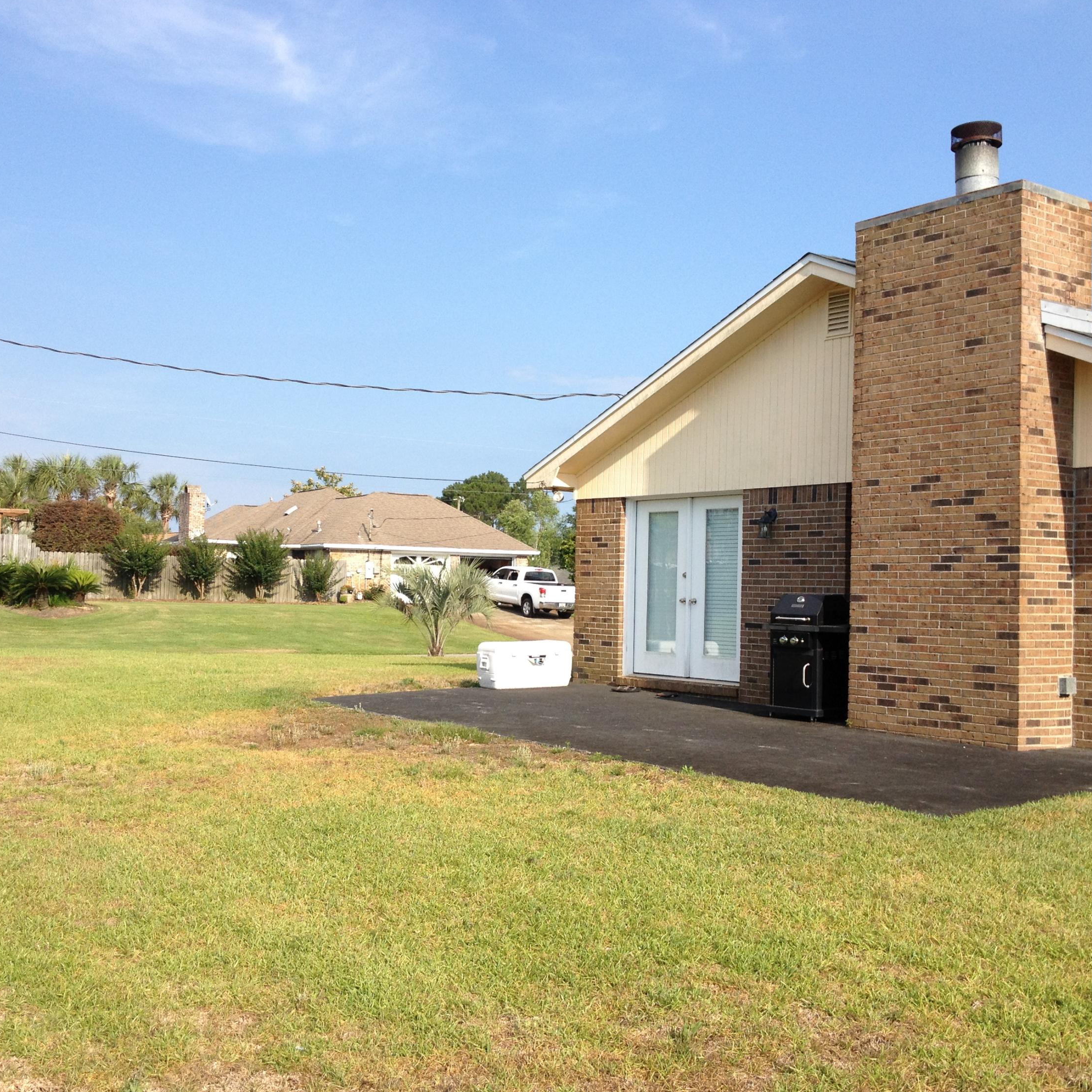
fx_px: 1499
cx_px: 531
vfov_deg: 40.0
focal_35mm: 42
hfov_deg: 40.0
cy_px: 550
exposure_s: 1/1284
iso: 50
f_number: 2.4
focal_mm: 4.28
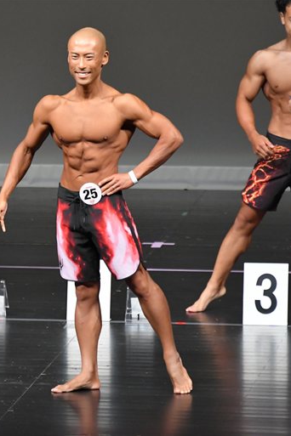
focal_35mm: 476
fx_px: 5771
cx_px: -7
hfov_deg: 2.9
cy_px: 218
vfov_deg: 4.3
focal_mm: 210
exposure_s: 1/400
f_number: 5.6
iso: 4000
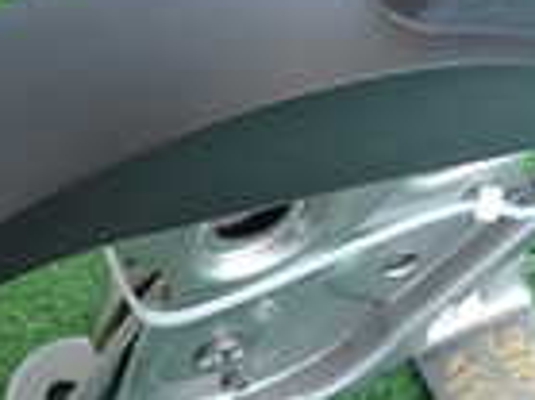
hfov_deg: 17.9
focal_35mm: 108
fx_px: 1668
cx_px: 504
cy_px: 12
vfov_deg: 13.5
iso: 160
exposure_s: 1/60
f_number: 2
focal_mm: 4.5
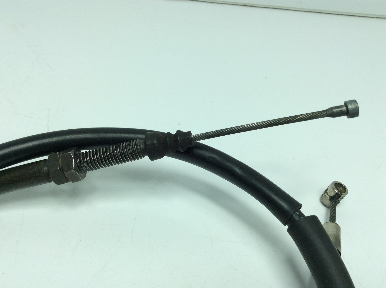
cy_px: 144
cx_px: 193
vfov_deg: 44.1
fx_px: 356
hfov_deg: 56.9
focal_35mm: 32
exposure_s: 1/539
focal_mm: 3.3
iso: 32
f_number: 2.4
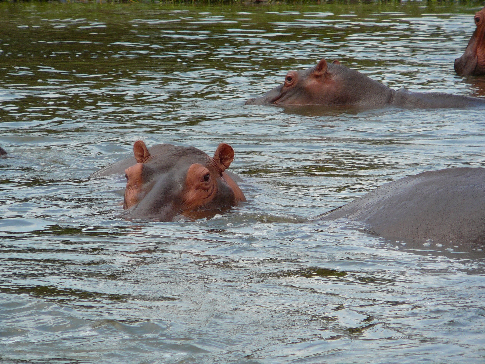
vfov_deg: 4.2
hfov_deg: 5.7
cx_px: 242
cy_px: 182
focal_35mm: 350
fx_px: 4904
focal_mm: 52
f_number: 4.2
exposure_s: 1/400
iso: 80
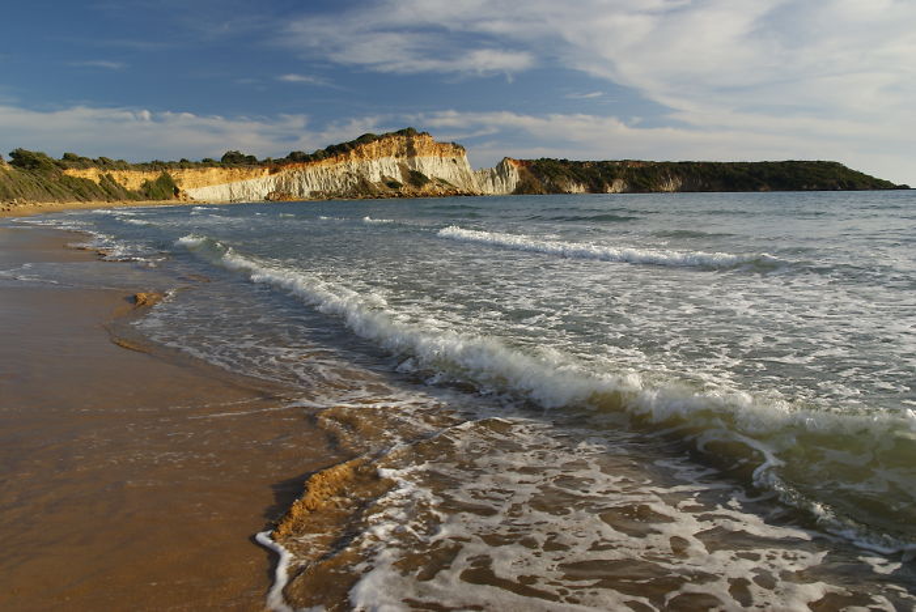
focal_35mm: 27
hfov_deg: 67.3
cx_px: 458
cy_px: 306
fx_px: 688
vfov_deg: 48.0
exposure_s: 1/80
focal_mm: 18
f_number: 9
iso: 100
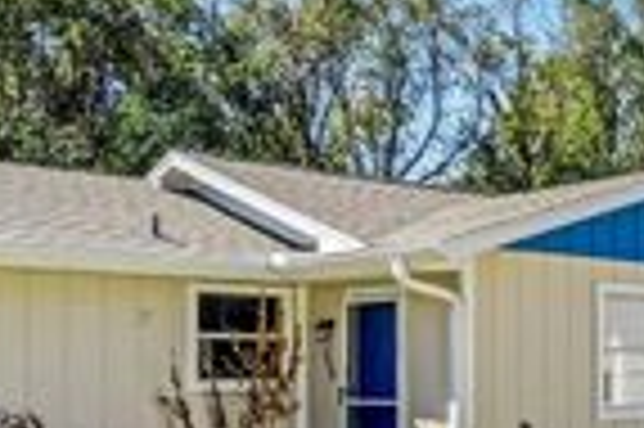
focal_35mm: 58
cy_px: 412
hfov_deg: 30.9
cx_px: 707
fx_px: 1032
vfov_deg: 22.6
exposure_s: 1/4000
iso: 250
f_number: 9
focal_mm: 11
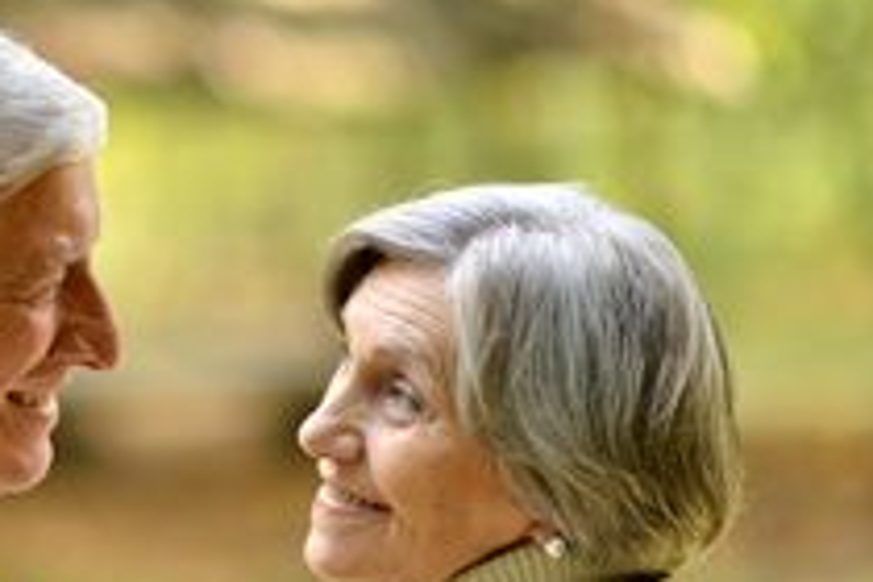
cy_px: 324
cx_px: 212
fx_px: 3928
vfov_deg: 8.5
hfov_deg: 12.6
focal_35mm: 162
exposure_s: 1/5000
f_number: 1.4
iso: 320
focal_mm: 85
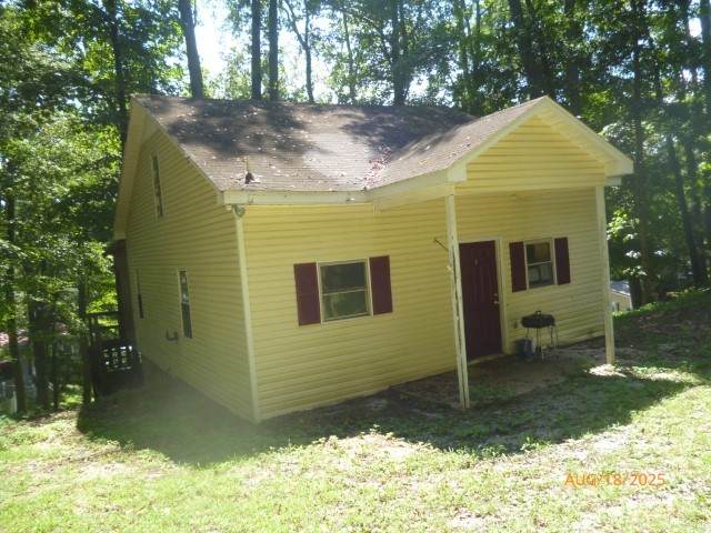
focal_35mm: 28
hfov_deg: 63.4
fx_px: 575
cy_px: 266
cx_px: 356
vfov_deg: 49.7
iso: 100
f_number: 3.1
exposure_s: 1/160
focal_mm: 5
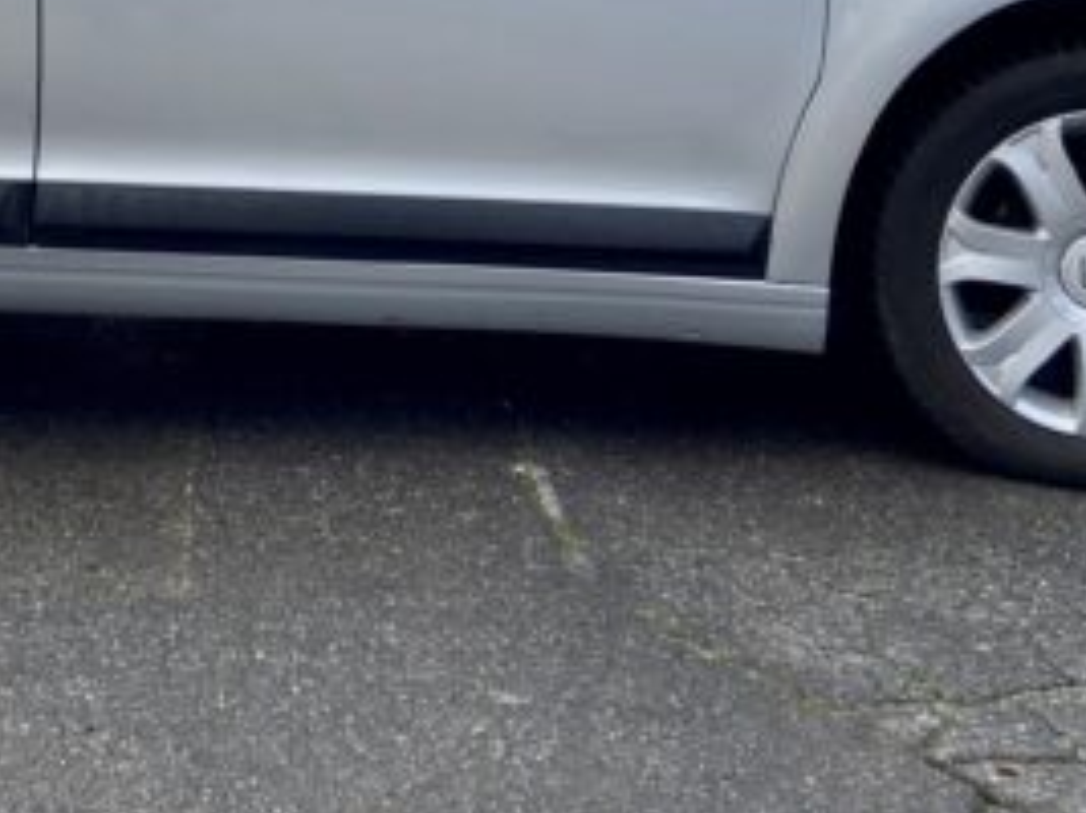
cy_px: -195
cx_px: 212
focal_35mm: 78
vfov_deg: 17.8
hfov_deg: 24.6
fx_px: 2446
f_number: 1.8
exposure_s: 1/195
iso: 32
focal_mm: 4.25
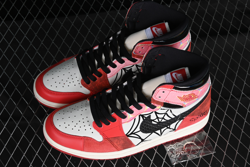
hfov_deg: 27.0
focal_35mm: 75
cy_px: 84
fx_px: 521
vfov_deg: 18.2
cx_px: 125
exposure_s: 1/60
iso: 160
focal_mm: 50
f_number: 7.1
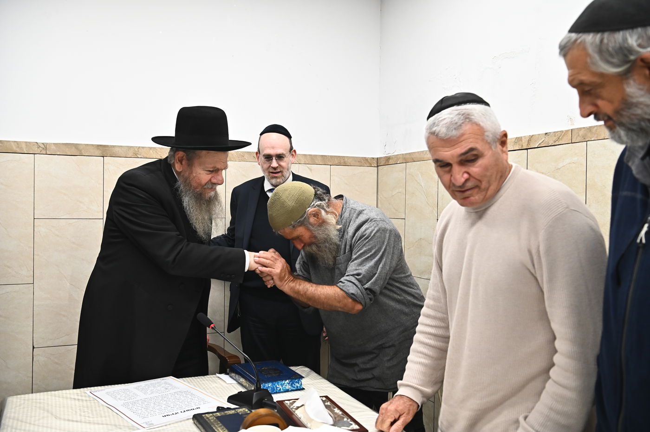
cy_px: 216
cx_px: 325
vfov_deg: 38.8
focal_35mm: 34
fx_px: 613
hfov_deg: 55.8
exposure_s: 1/200
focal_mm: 34
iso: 2000
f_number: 5
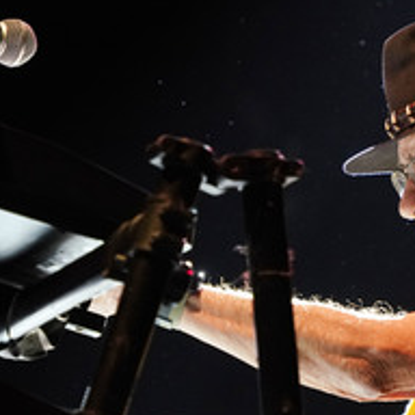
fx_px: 3933
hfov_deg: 6.0
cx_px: 379
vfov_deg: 6.0
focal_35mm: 290
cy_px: 264
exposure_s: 1/160
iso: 3200
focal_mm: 145
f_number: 5
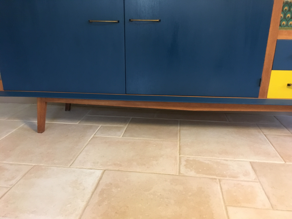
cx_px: 146
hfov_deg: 61.7
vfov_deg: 48.2
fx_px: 245
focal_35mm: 29
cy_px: 110
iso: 400
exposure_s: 1/17
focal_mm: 4.15
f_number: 2.2
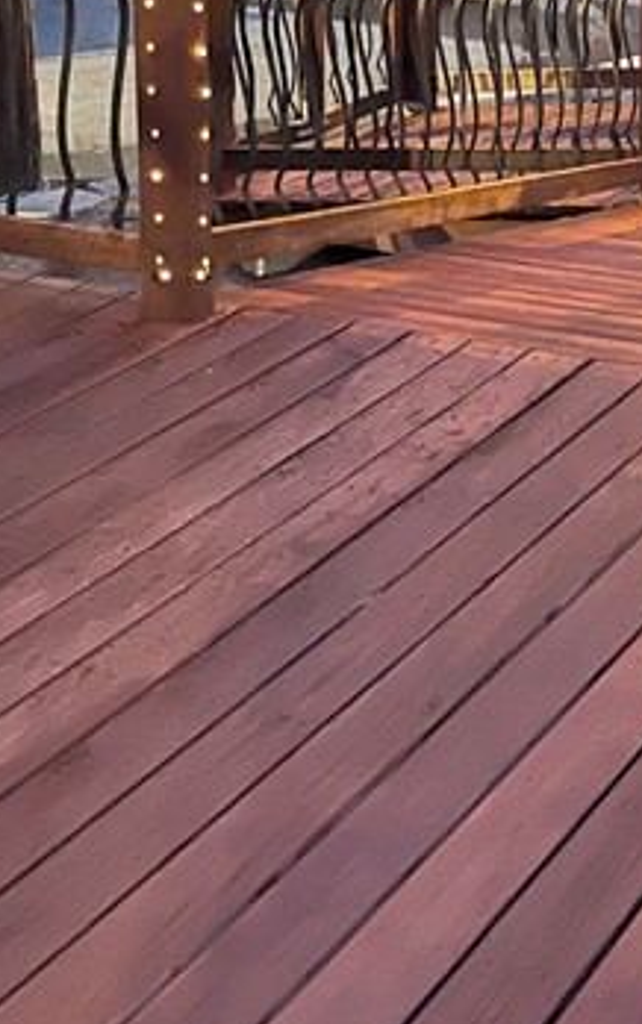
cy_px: 150
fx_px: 2264
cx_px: 495
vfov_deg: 24.9
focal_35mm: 81
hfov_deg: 16.0
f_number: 1.6
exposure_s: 1/24
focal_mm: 5.1
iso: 1000
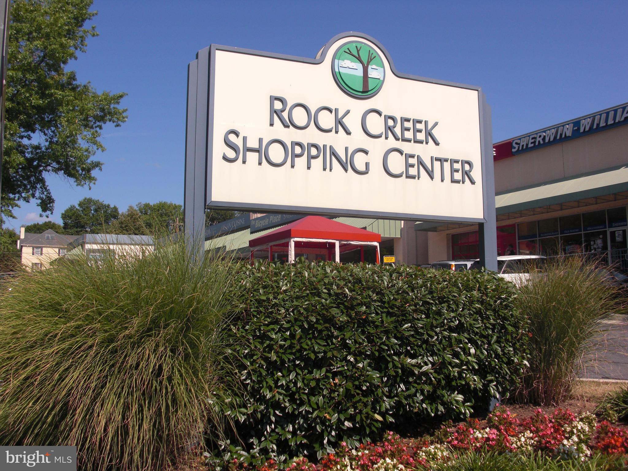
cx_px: 314
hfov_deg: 51.4
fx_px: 653
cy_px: 236
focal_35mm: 36
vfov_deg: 39.7
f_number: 7.9
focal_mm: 6.3
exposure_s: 1/160
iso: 50
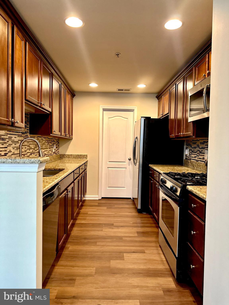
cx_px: 114
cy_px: 152
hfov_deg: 56.8
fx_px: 212
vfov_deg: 71.6
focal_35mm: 24
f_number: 1.78
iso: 320
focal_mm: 6.86
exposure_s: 1/60
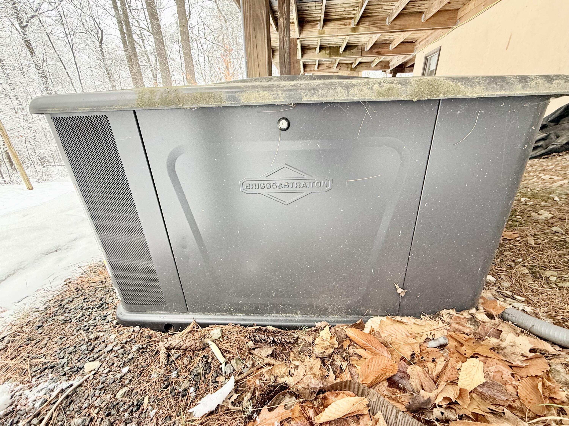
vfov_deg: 85.7
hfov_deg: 102.1
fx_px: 230
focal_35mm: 14
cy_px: 213
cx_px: 284
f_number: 2.2
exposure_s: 1/99
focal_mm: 2.22
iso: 250
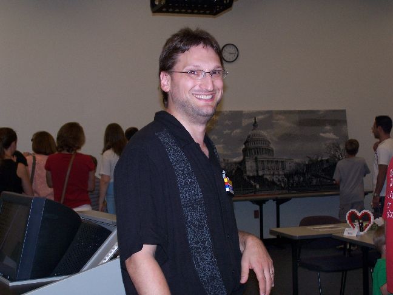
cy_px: 148
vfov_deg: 22.9
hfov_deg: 30.3
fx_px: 727
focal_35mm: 64
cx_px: 196
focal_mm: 10.7
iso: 140
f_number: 3.2
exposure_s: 1/80
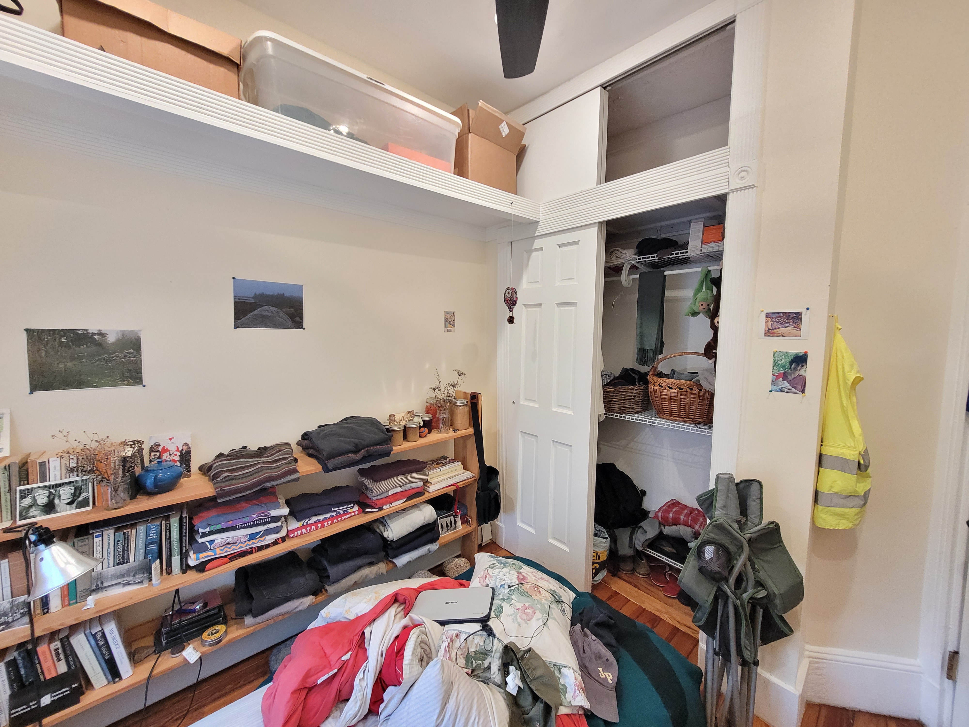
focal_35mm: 13
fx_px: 364
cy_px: 364
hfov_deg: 106.2
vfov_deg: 89.9
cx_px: 484
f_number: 2.2
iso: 400
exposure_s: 1/59
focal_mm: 1.74
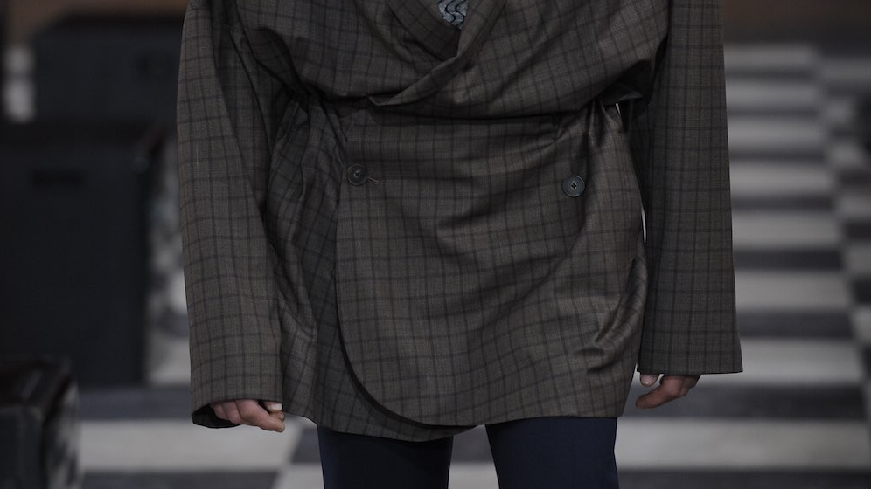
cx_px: 435
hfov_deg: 6.8
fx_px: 7297
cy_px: -11
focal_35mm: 316
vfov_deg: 3.8
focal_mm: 200
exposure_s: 1/500
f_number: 4
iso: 1000
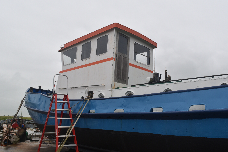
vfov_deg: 42.3
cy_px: 82
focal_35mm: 31
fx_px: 196
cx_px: 120
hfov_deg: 60.2
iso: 280
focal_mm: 18
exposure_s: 1/250
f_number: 8
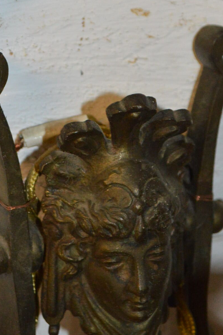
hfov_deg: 8.7
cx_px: 99
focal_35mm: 158
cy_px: 8
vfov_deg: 12.9
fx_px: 1471
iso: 1600
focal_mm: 42
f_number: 5.3
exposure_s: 1/60
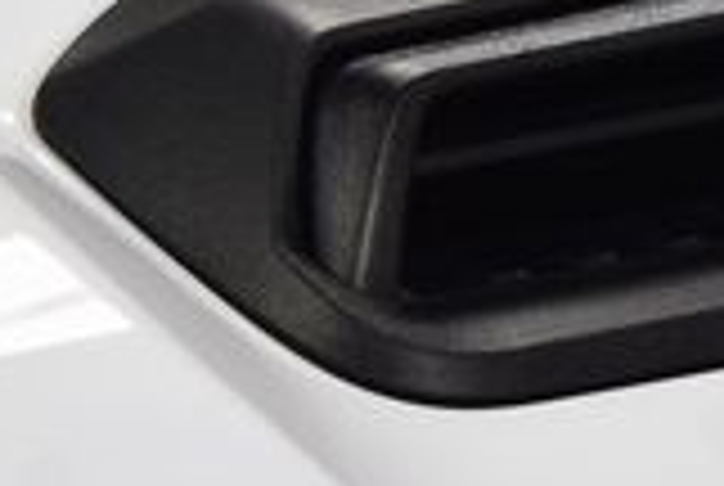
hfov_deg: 7.3
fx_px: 5521
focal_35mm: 274
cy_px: -16
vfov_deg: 5.0
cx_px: 1273
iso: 400
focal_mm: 46
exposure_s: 1/25
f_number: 7.1
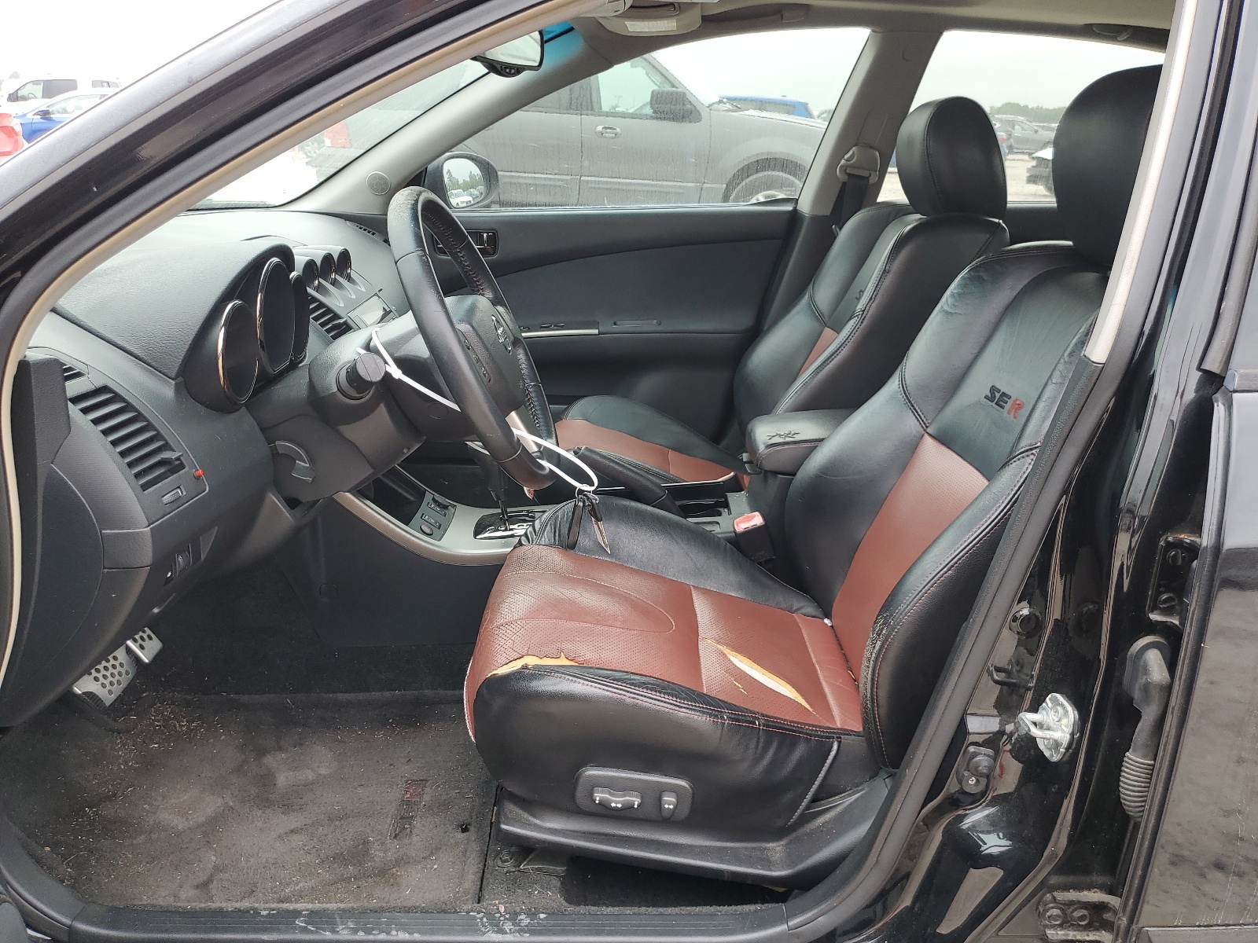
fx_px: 945
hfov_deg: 67.3
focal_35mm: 26
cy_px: 472
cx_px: 629
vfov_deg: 53.1
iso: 53
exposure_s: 1/120
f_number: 1.5
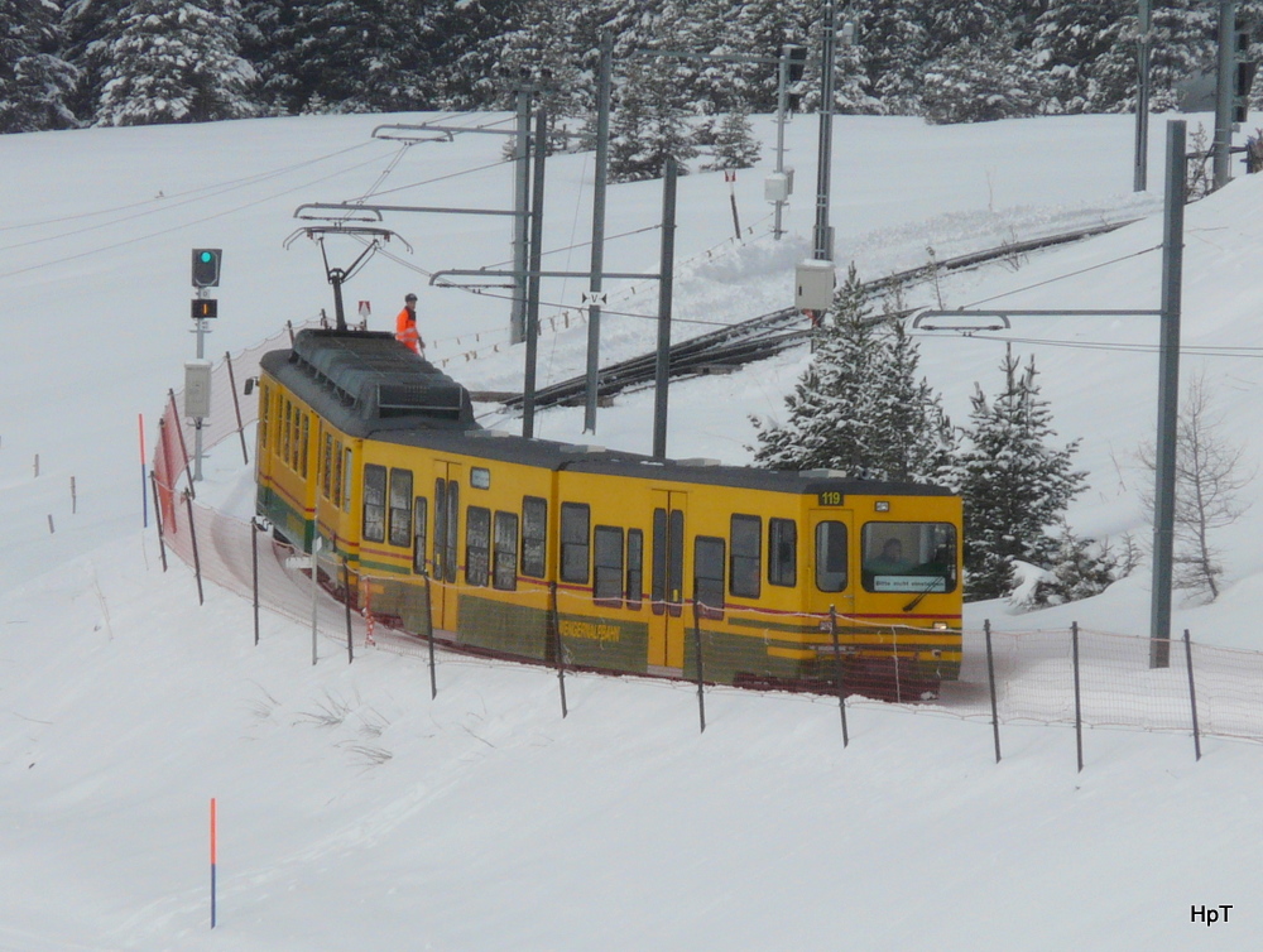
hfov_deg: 6.3
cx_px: 632
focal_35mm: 314
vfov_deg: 4.8
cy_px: 476
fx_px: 11479
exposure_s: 1/640
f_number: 8
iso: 100
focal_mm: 51.6
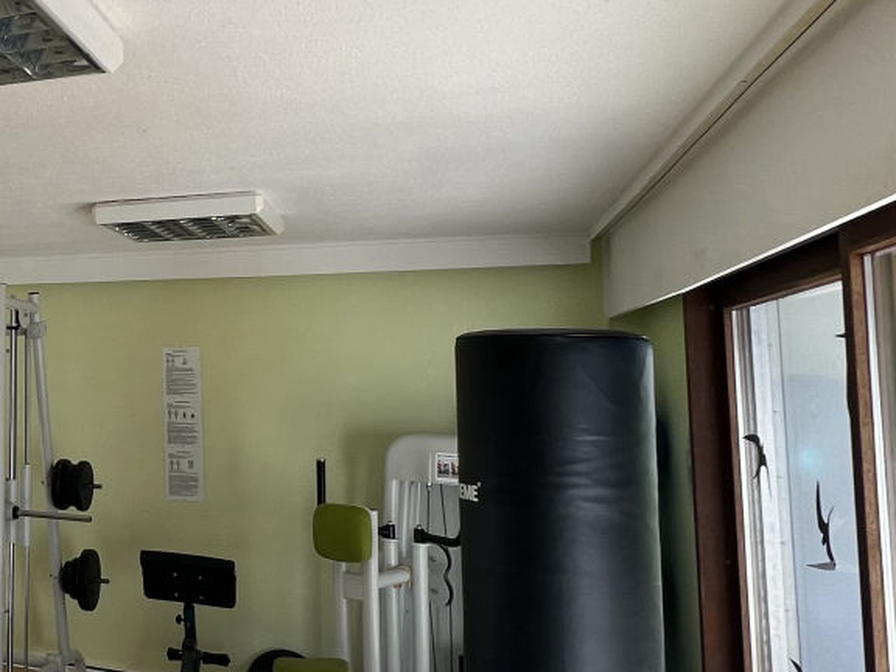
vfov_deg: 38.6
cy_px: 297
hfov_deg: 39.2
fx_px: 958
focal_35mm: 37
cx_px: -131
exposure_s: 1/102
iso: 32
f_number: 1.8
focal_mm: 1.57
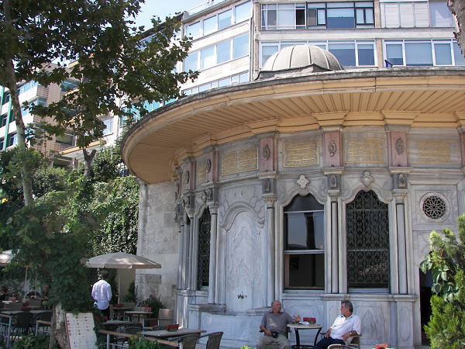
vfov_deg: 39.7
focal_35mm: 36
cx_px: 232
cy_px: 174
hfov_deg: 51.4
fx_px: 484
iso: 50
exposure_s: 1/400
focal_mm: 6
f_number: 2.8
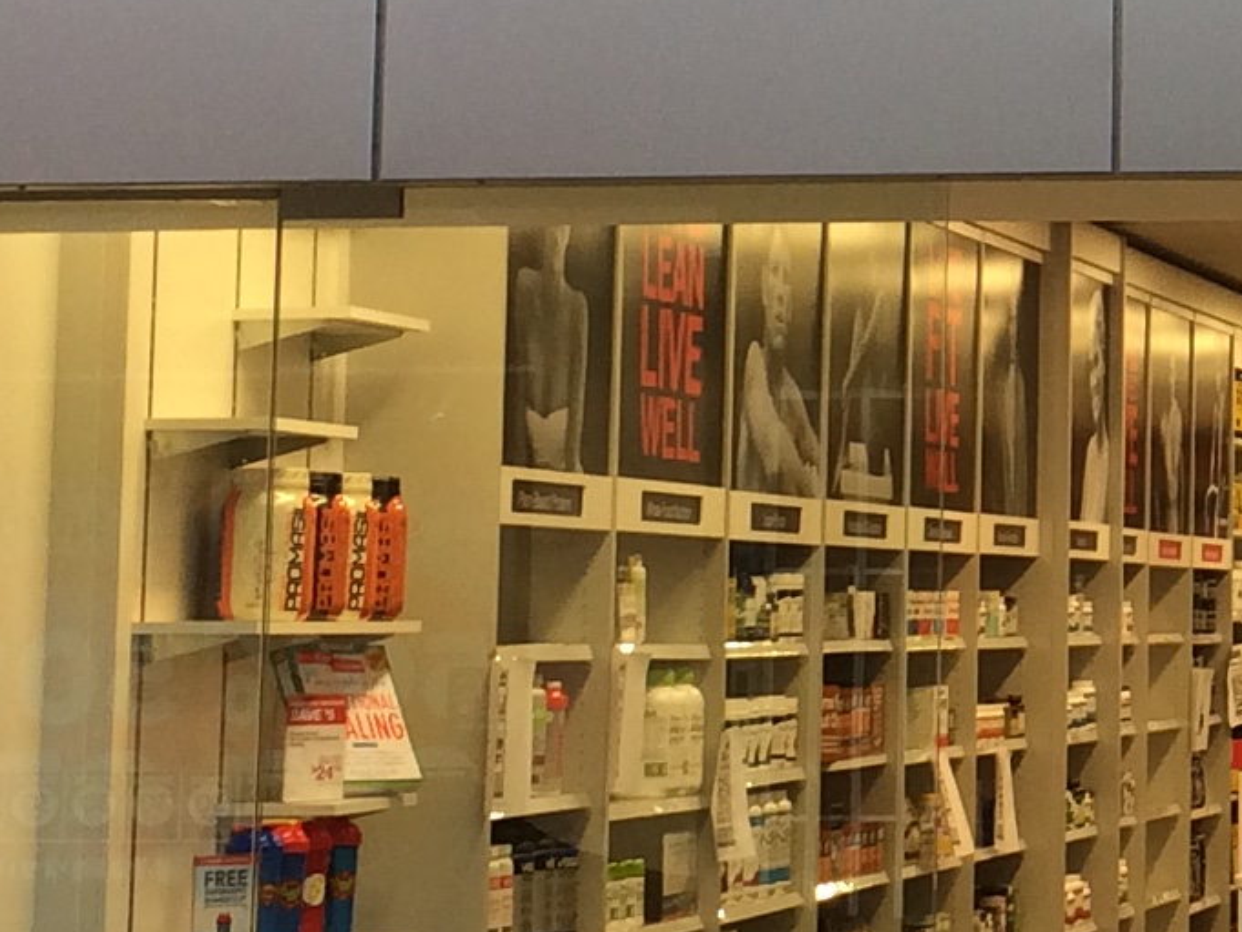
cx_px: 1838
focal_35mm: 139
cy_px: -40
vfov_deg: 10.6
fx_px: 4988
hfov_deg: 13.4
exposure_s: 1/120
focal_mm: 4.15
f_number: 2.2
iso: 32
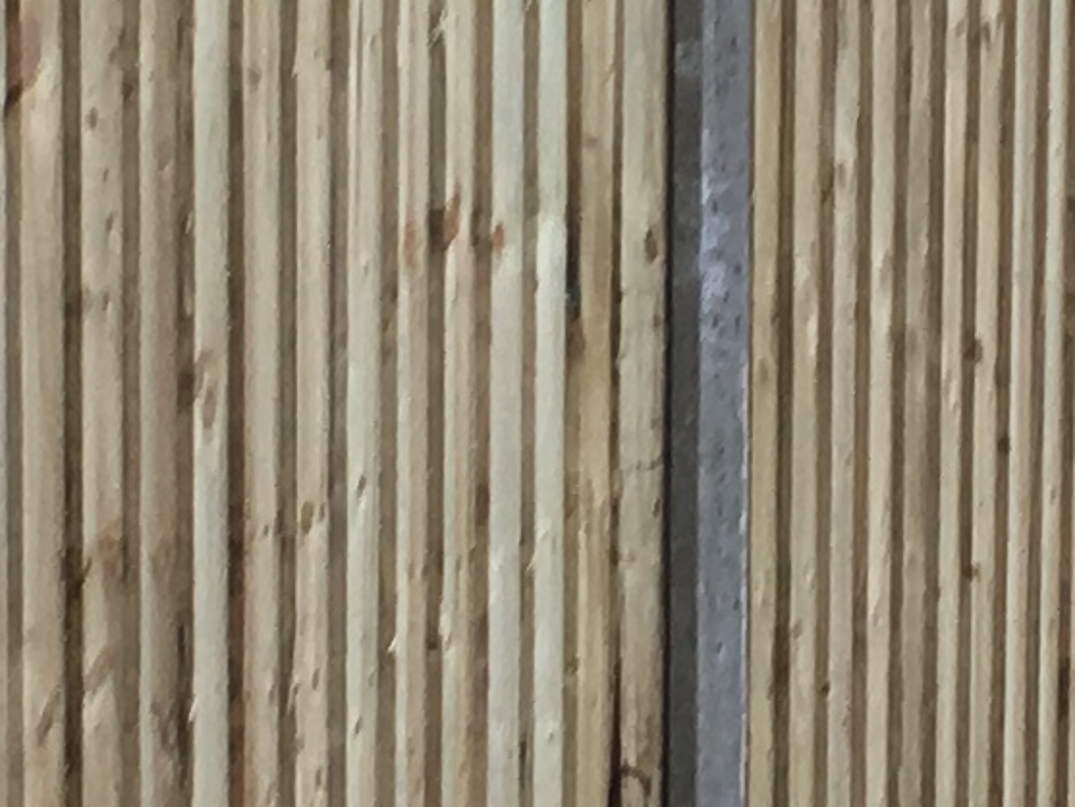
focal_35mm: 210
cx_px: 660
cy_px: 311
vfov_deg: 7.1
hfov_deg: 9.4
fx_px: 6523
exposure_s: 1/100
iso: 32
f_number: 2.2
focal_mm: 4.15
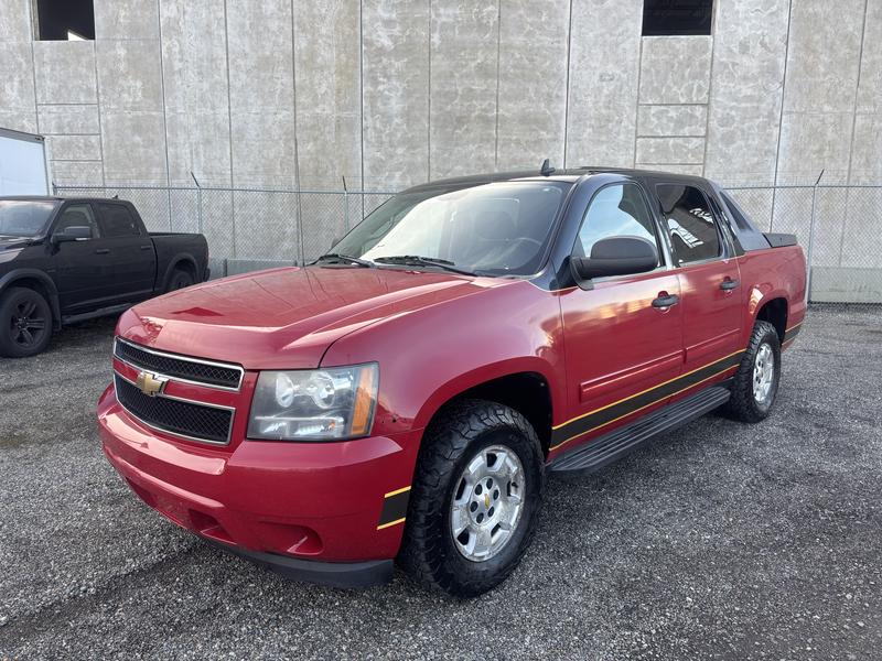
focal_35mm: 26
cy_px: 330
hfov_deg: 67.3
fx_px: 662
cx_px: 441
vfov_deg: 53.1
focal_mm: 5.96
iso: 32
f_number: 1.6
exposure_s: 1/135
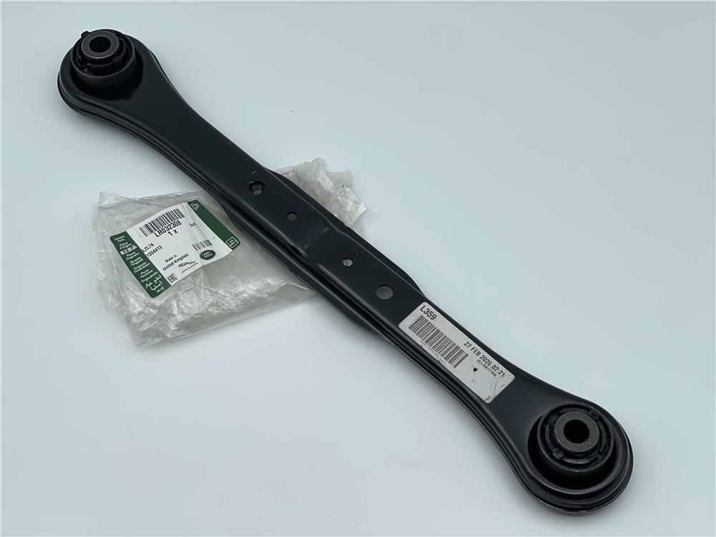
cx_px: 358
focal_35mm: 64
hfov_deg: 30.3
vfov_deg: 22.9
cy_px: 268
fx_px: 1324
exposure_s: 1/191
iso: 20
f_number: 2.2
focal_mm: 7.5
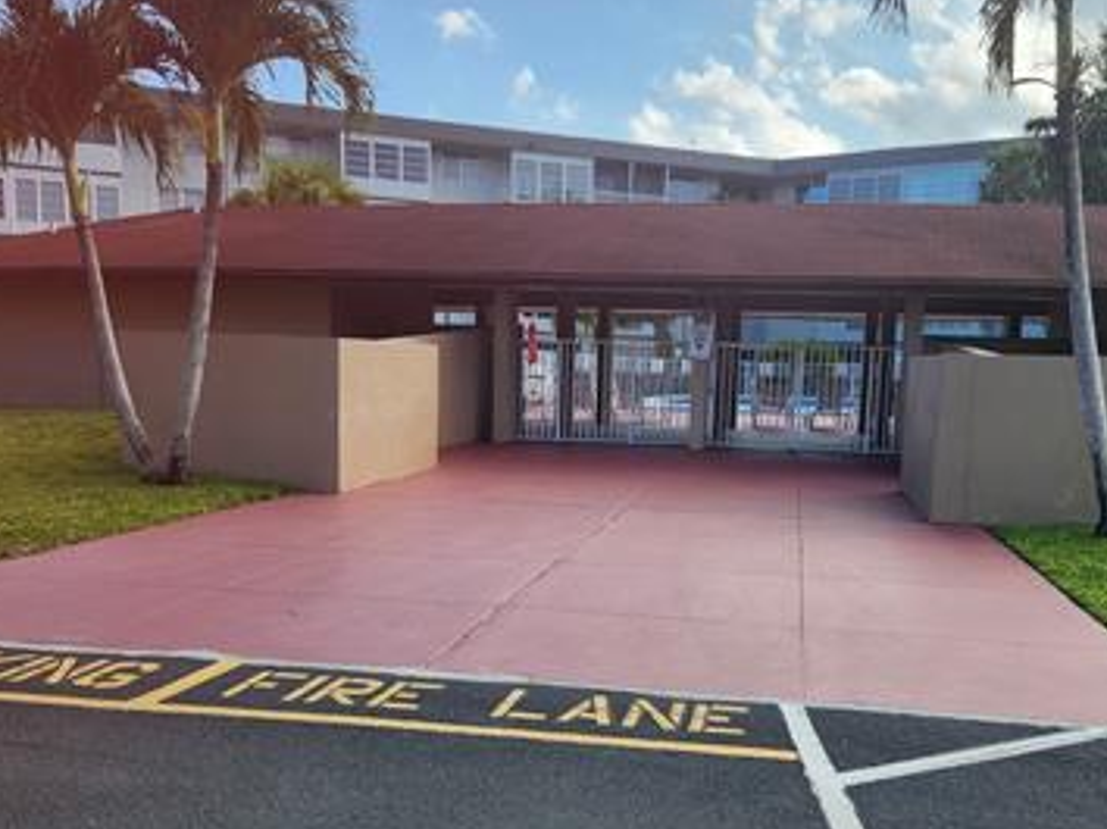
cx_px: 582
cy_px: 551
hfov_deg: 47.9
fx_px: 1246
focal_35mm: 39
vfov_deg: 36.4
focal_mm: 5.4
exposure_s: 1/970
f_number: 1.8
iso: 20
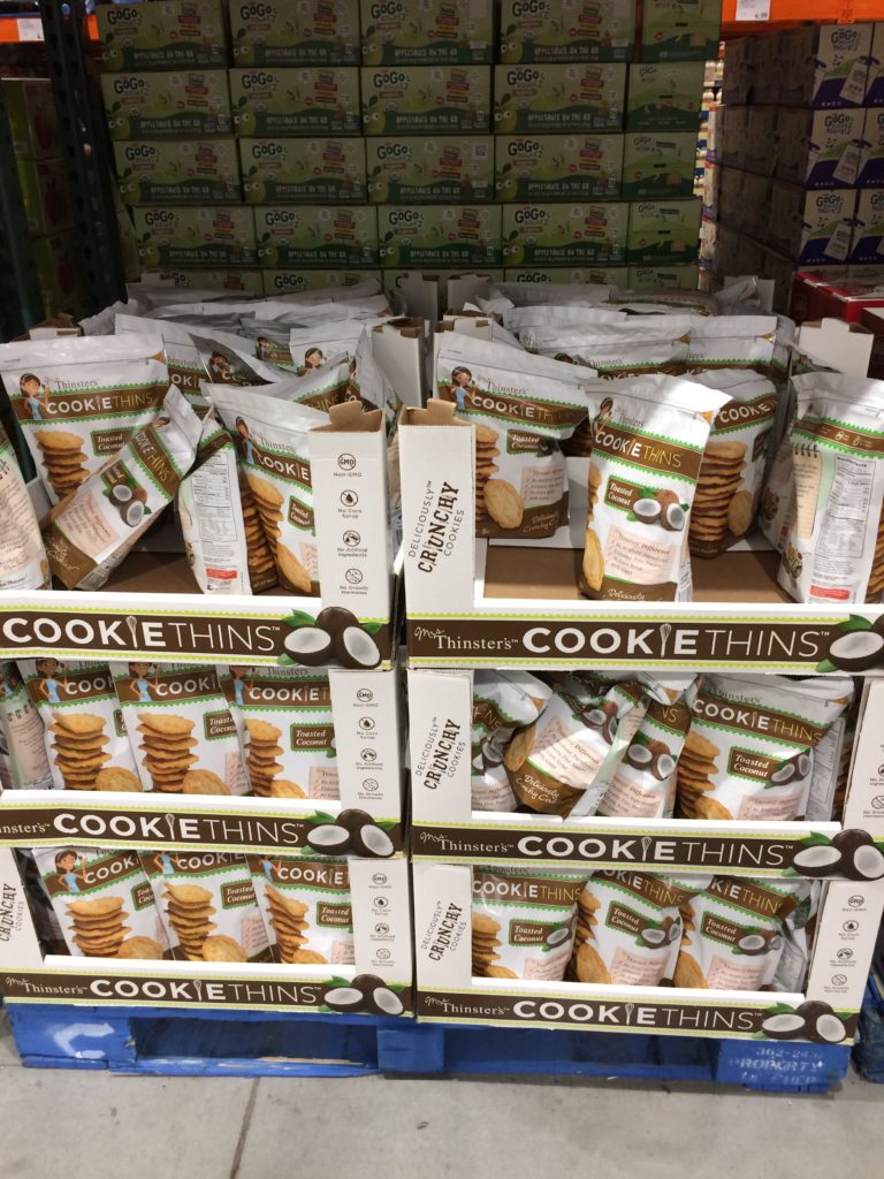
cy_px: 590
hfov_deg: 48.2
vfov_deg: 61.7
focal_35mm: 29
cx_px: 442
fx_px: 987
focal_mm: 4.15
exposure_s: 1/33
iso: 100
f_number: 2.2
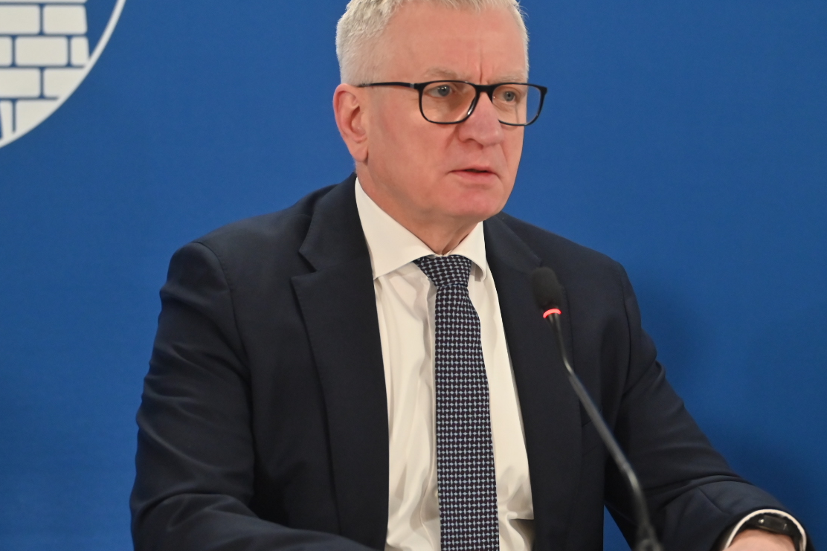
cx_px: 410
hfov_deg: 13.4
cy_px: 309
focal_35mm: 153
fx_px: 3514
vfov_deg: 9.0
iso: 2500
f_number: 2.8
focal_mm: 105
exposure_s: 1/400
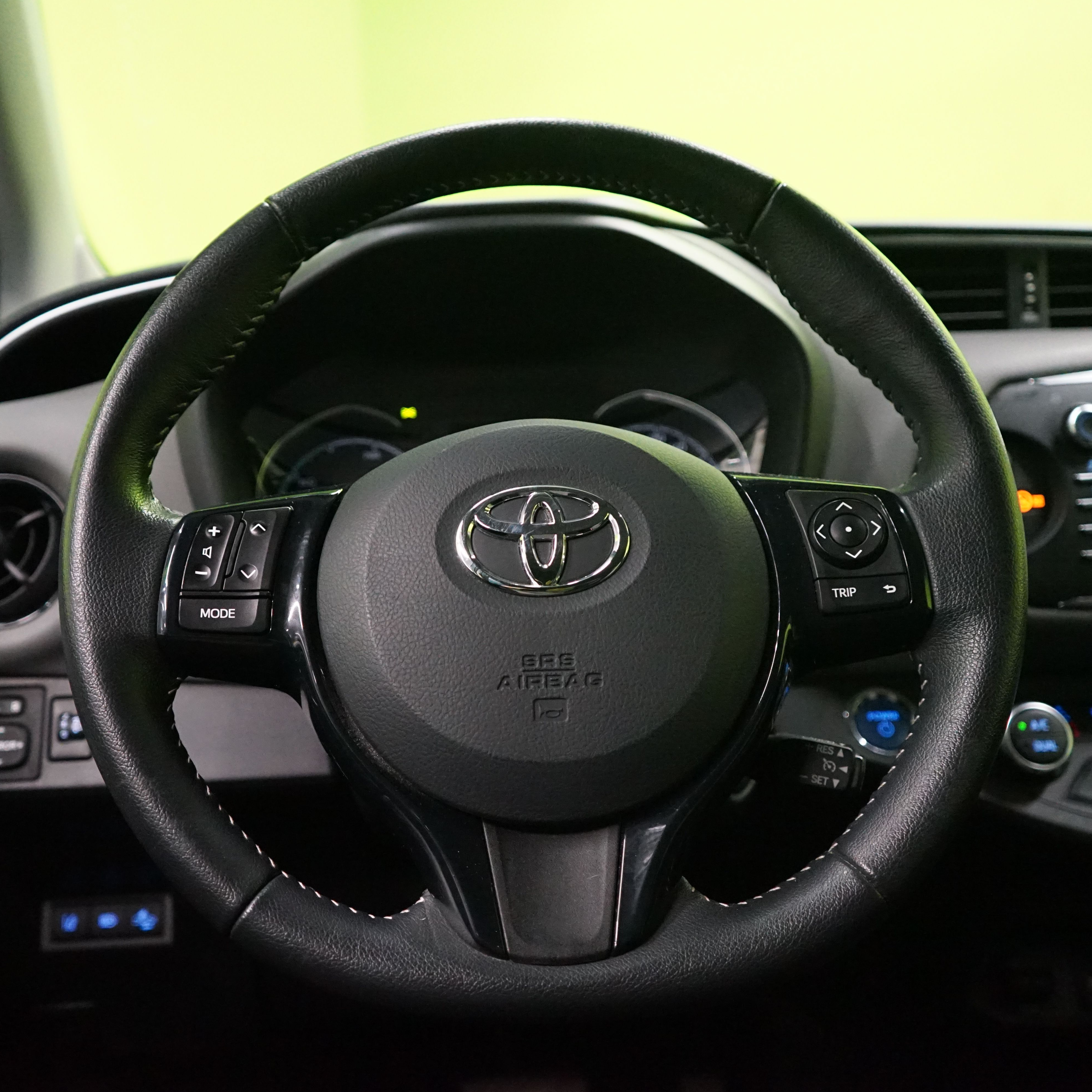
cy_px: 549
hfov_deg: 45.9
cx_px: 467
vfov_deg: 46.0
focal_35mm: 36
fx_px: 1285
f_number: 3.5
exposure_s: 1/60
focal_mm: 28
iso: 6400
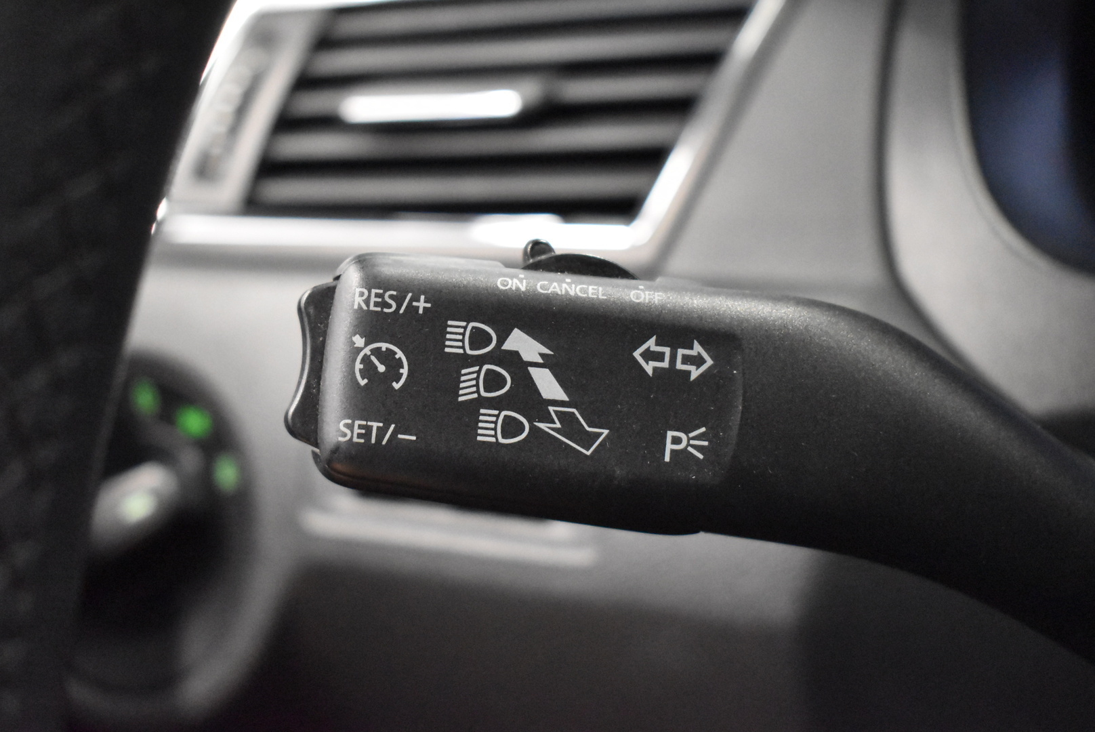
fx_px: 1826
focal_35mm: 60
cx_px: 548
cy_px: 366
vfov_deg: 22.7
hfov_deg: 33.4
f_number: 4.8
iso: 9000
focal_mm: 40
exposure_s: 1/60
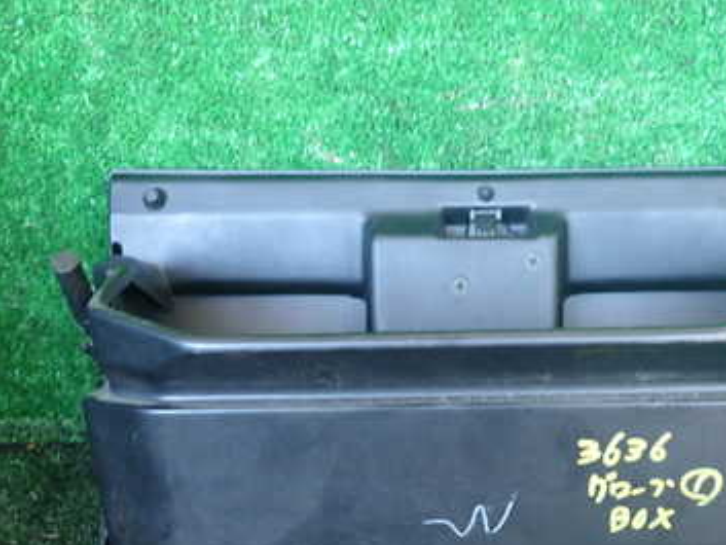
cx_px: 446
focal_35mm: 51
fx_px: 1070
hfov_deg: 37.3
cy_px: 395
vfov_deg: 28.2
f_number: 2.3
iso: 800
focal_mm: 5.4
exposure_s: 1/30
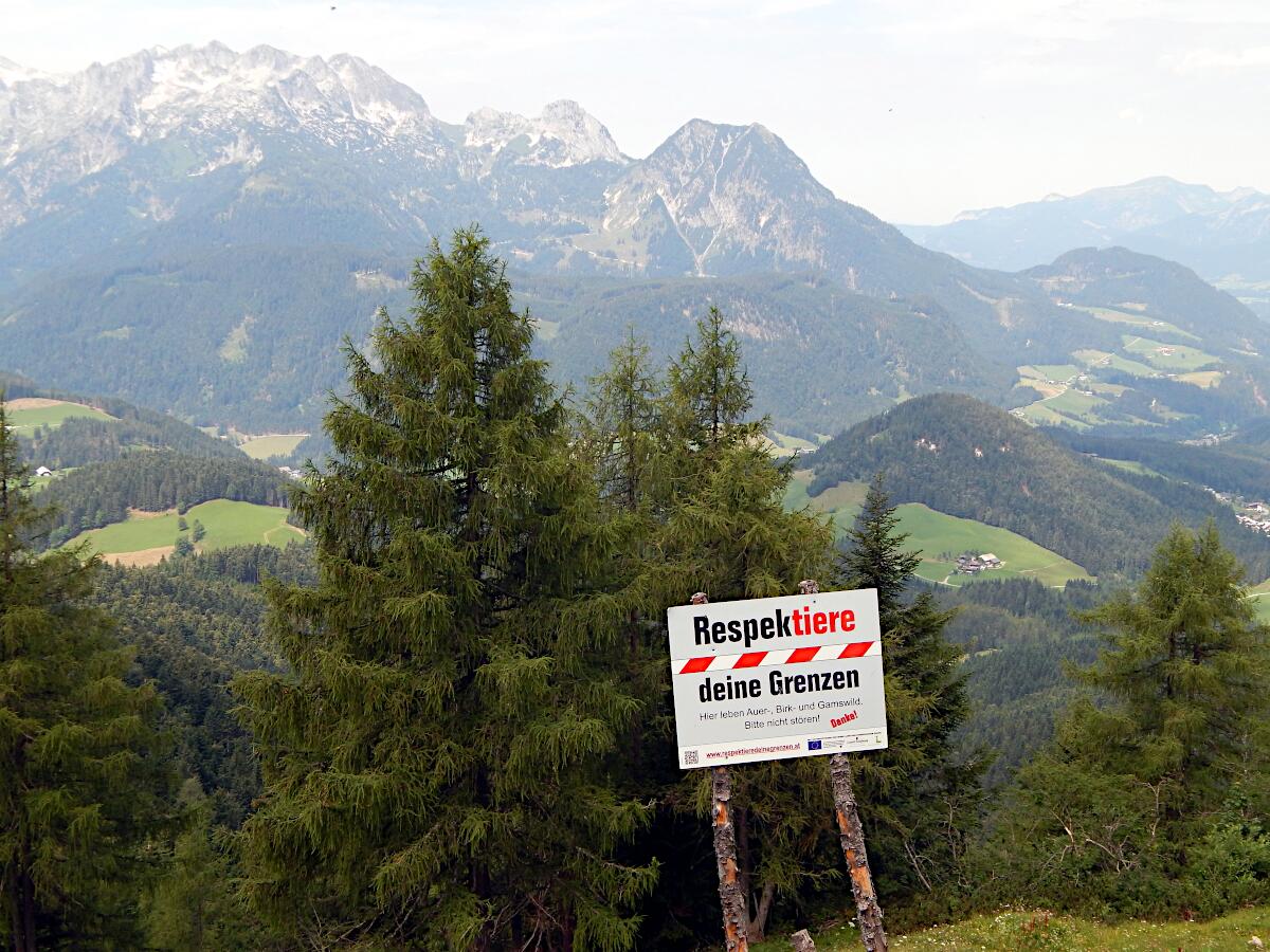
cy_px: 476
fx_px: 1798
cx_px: 635
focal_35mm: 49
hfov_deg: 38.9
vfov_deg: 29.7
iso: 125
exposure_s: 1/640
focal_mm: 8.6
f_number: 3.7
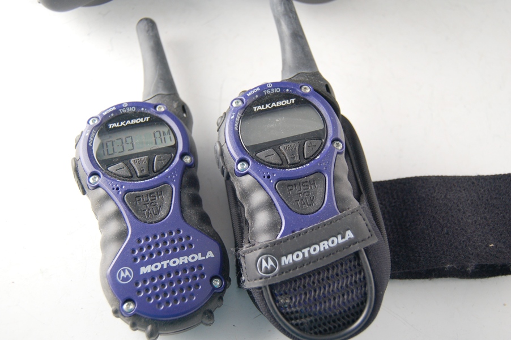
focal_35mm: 39
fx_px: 553
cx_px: 256
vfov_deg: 34.2
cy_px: 170
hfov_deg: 49.6
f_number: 4.2
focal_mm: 26
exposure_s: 1/60
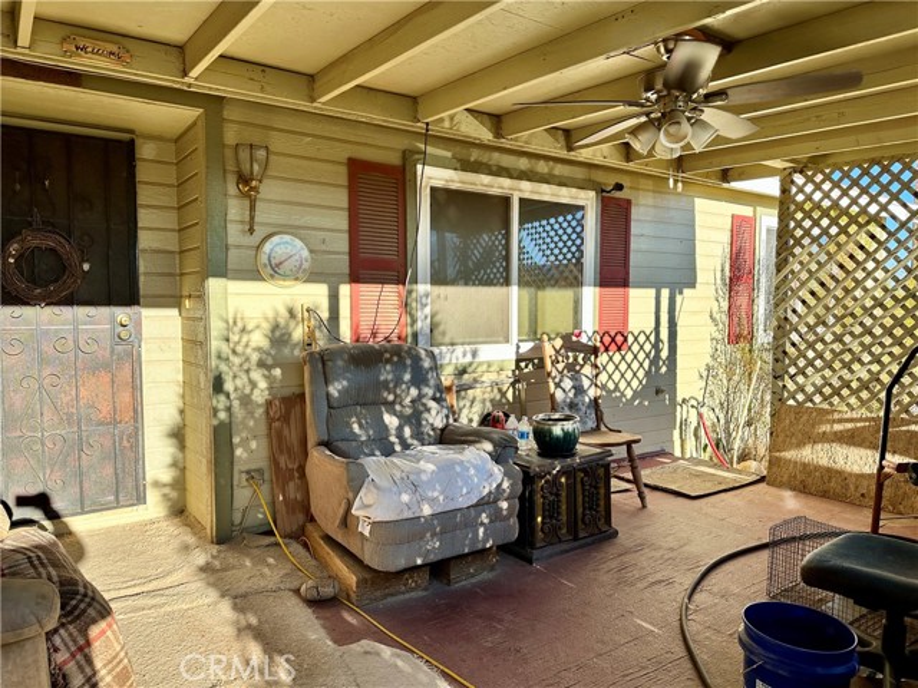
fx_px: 636
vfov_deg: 56.8
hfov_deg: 71.6
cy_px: 344
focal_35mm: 24
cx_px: 459
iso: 80
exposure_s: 1/1339
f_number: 1.78
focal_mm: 6.86
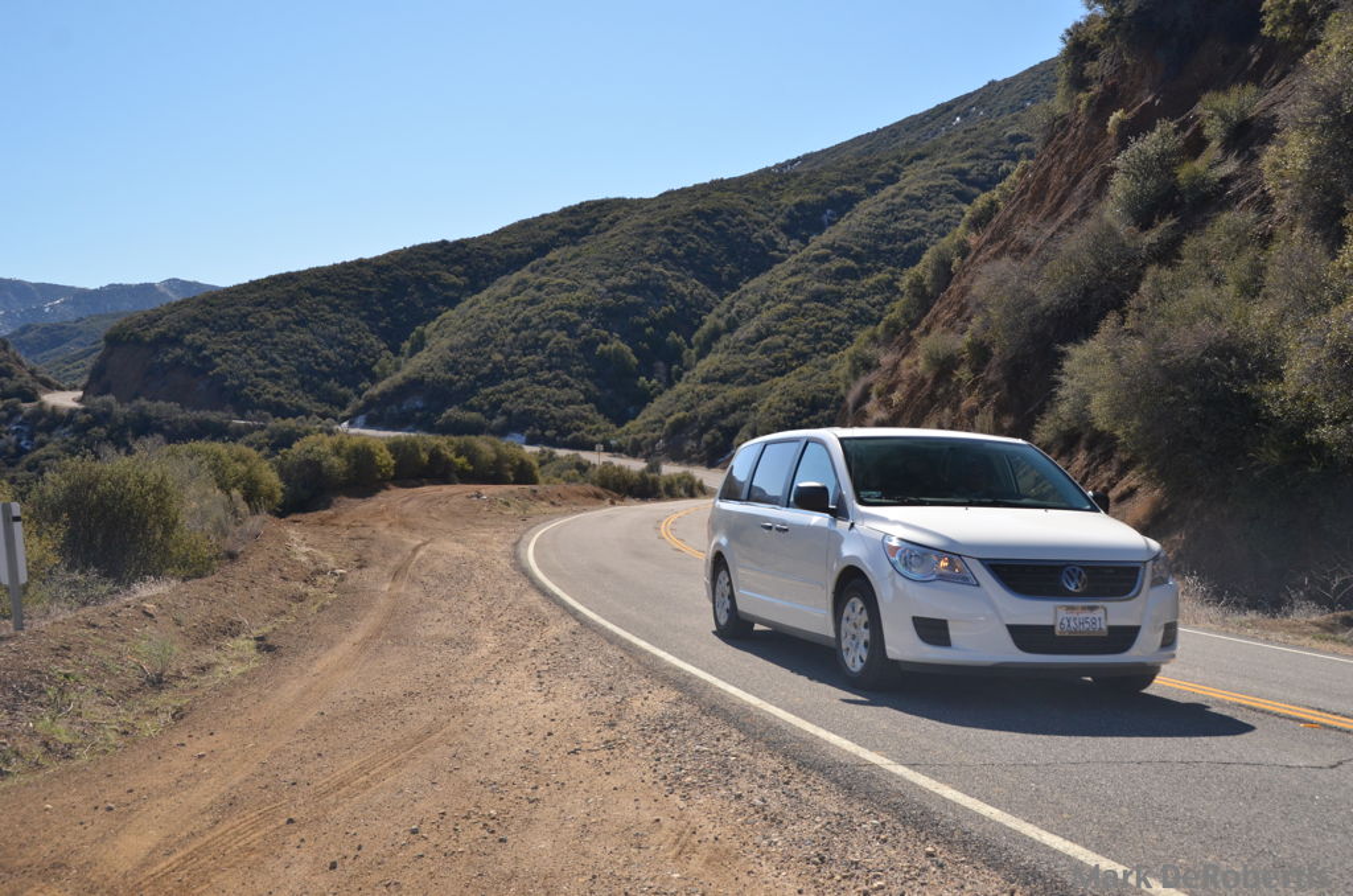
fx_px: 1350
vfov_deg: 36.7
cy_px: 448
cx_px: 676
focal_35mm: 36
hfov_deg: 53.2
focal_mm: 24
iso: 640
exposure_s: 1/640
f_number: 8
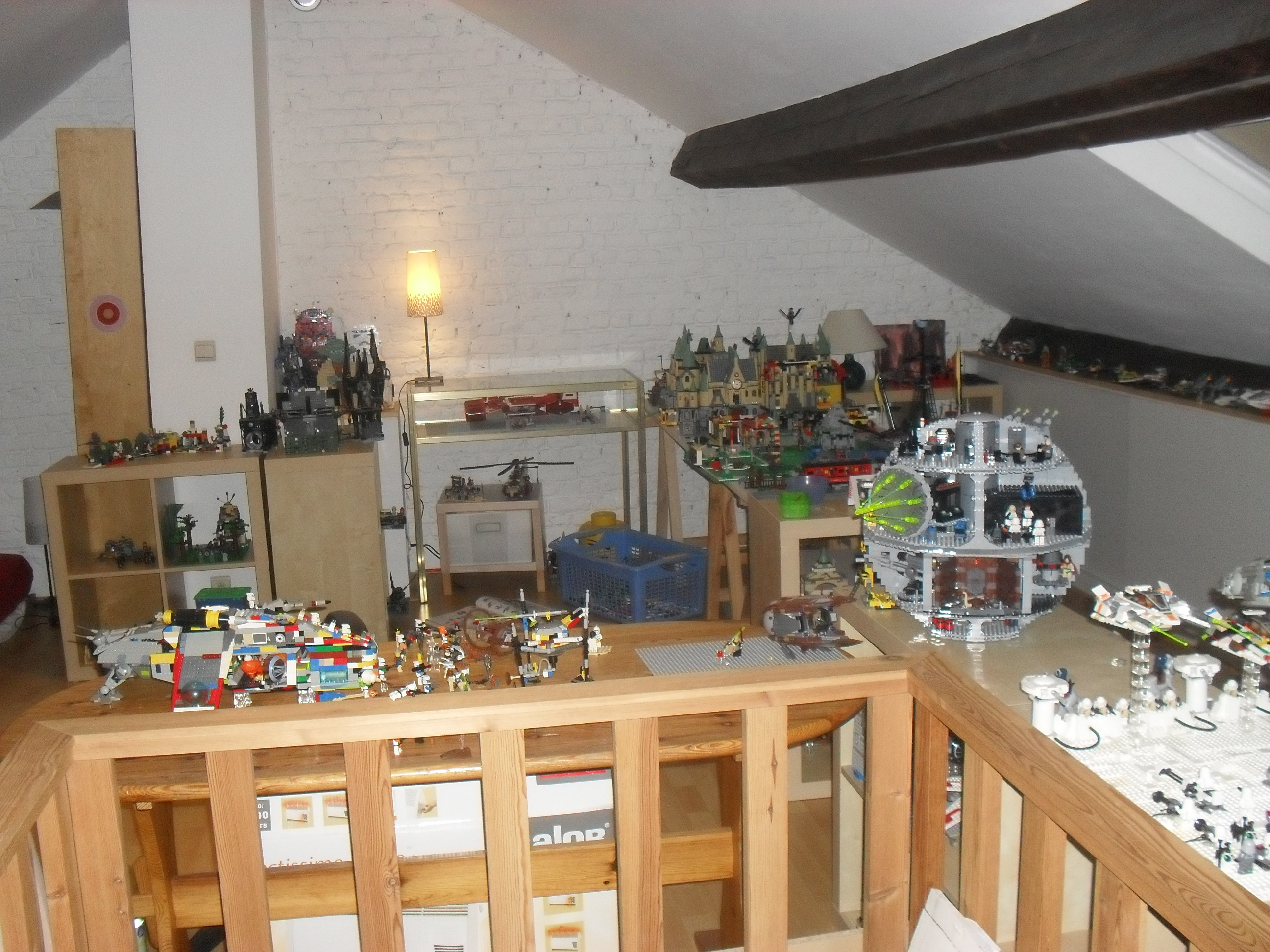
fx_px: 1284
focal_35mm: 35
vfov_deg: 40.7
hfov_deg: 52.6
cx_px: 635
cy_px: 476
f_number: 3.2
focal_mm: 6.3
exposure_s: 1/45
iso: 240
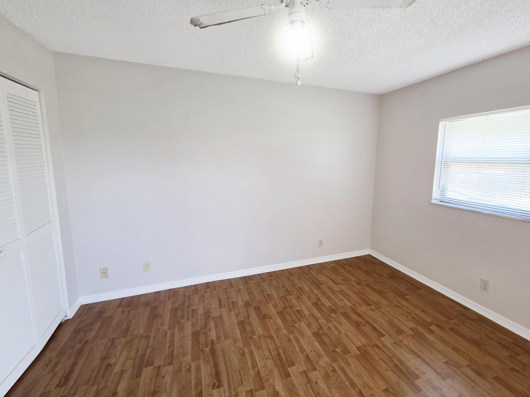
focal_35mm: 14
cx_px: 282
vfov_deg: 85.6
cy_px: 192
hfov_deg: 101.9
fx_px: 214
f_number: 2.2
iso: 250
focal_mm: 2.2
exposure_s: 1/60
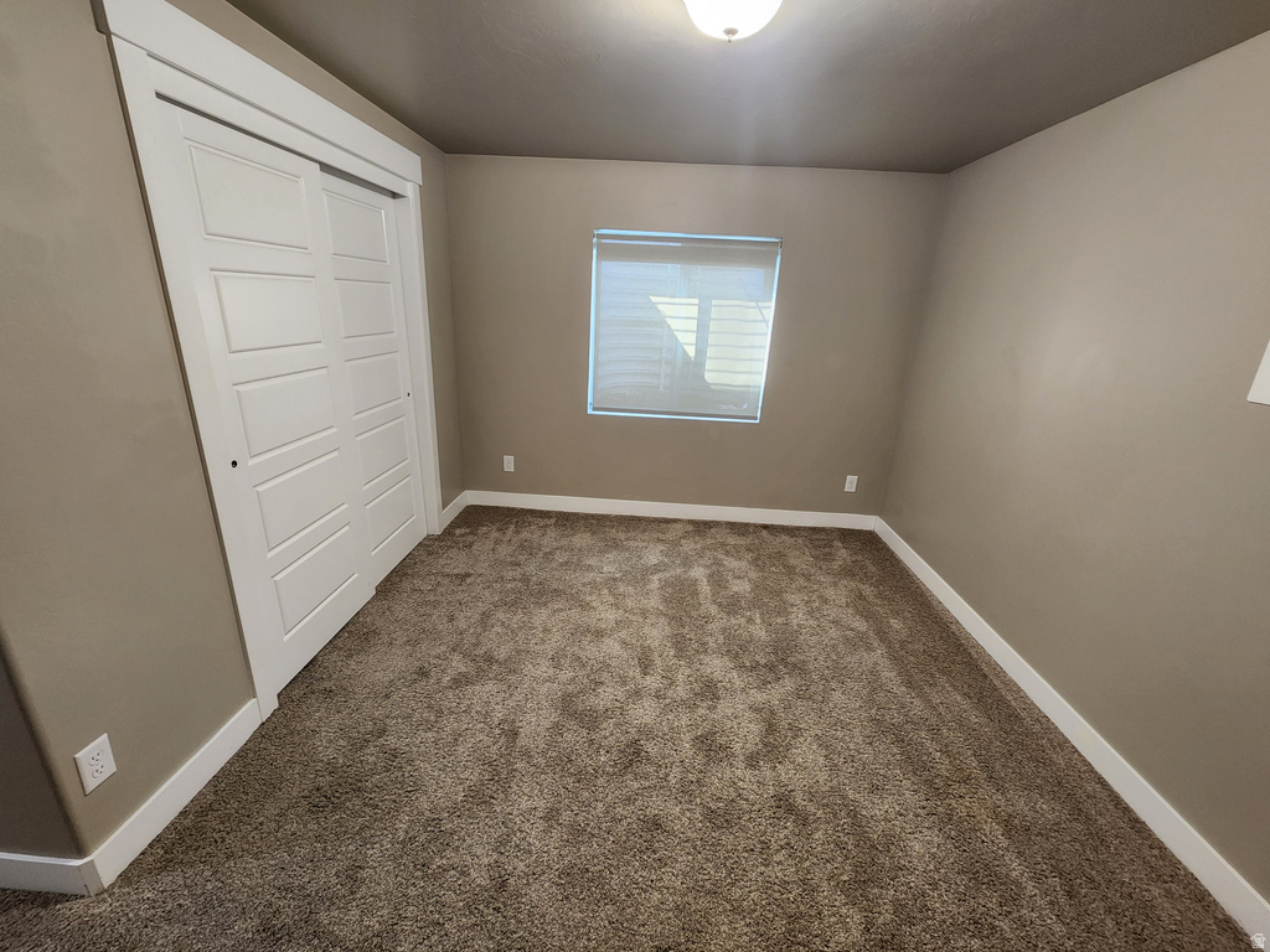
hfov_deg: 106.2
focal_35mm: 13
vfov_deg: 89.9
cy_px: 476
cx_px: 635
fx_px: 477
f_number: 2.2
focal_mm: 2.2
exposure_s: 1/40
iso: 320
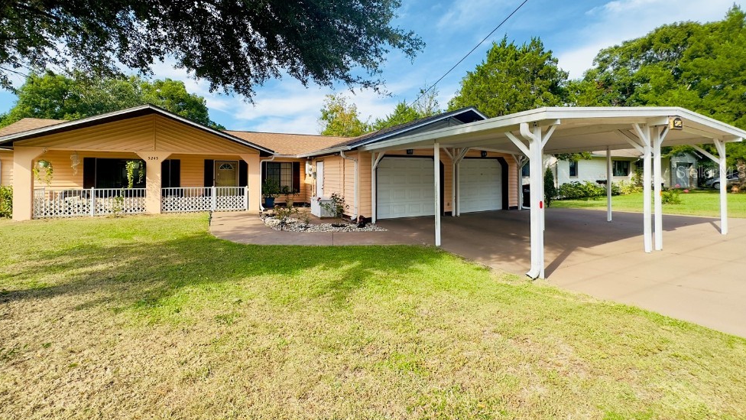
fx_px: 316
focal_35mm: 16
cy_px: 171
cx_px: 358
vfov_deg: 66.5
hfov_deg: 99.3
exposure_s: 1/888
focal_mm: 2.22
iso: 40
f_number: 2.2
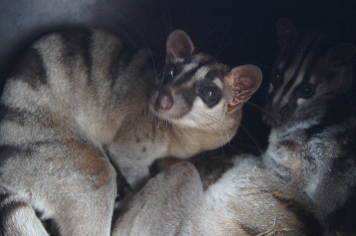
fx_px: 519
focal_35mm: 52
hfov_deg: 37.9
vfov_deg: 25.7
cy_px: 118
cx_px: 178
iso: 1600
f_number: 4.5
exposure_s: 1/13
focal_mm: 35
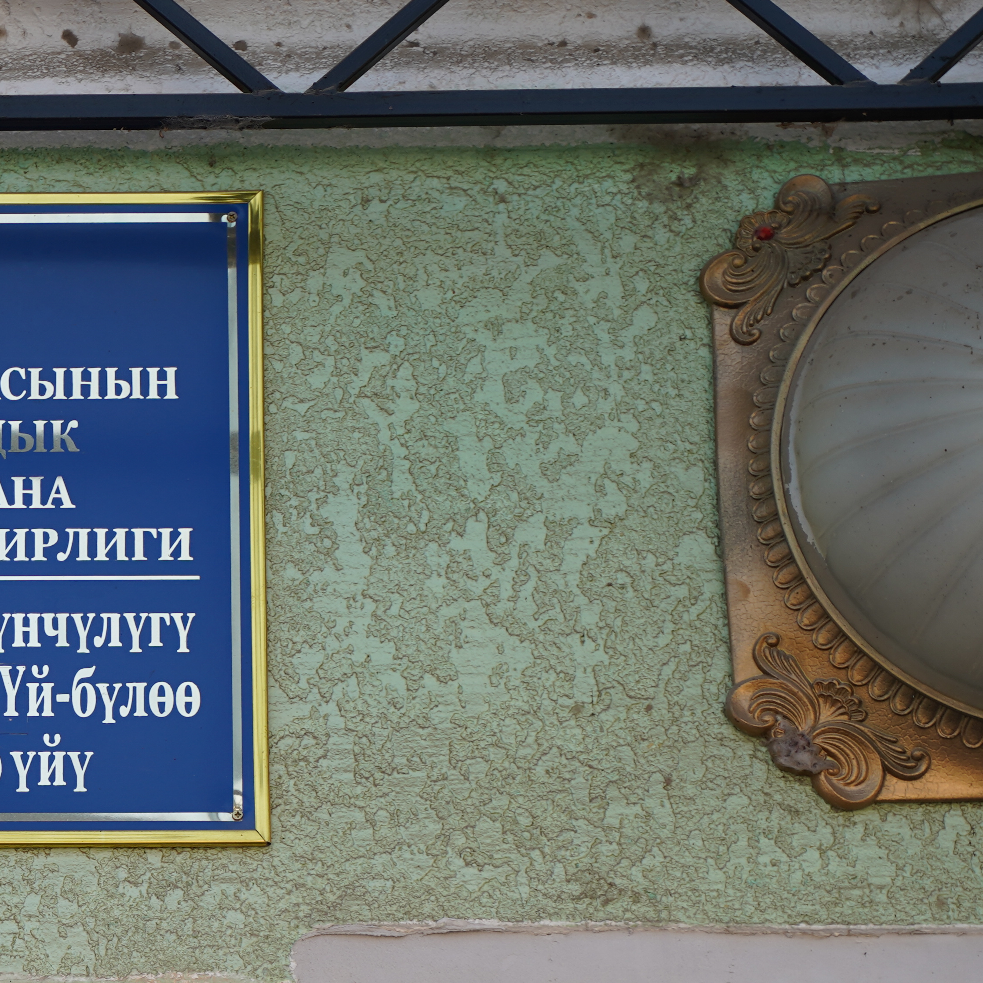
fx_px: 5494
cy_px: 766
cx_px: -212
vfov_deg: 10.2
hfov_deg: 10.1
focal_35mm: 171
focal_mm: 75
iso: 125
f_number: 4
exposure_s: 1/160
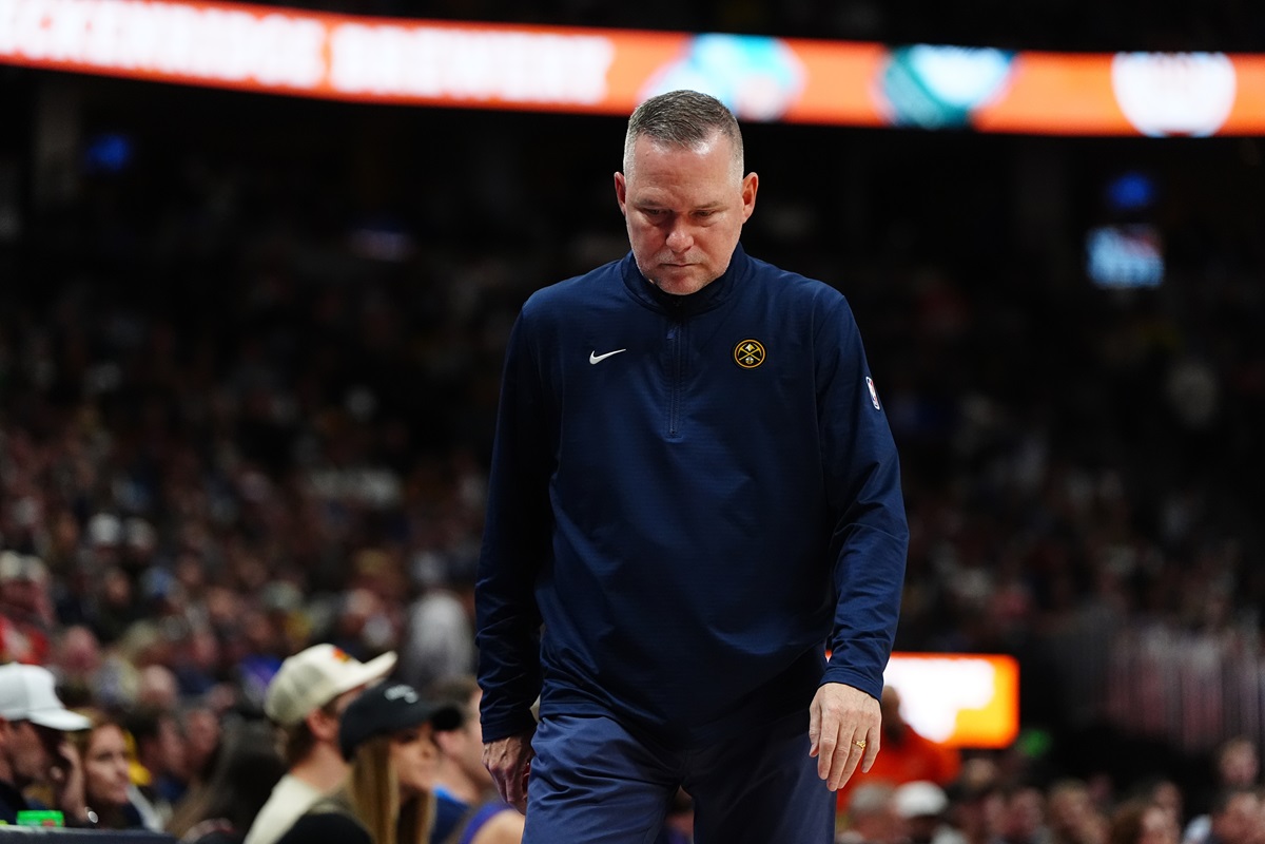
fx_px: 5270
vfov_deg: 9.1
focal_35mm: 150
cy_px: 422
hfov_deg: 13.7
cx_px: 632
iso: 5000
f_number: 3.2
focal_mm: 150
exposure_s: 1/2500
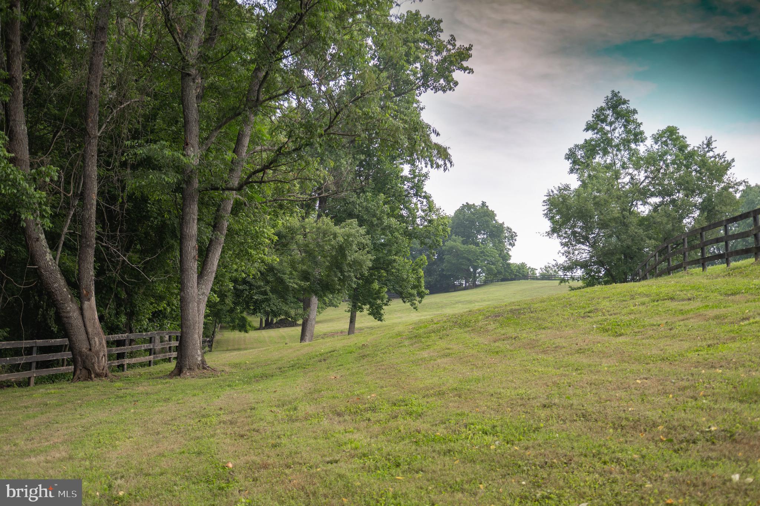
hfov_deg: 43.6
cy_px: 253
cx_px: 380
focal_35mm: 45
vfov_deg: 29.8
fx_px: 949
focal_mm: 30
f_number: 2.8
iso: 80
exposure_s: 1/400
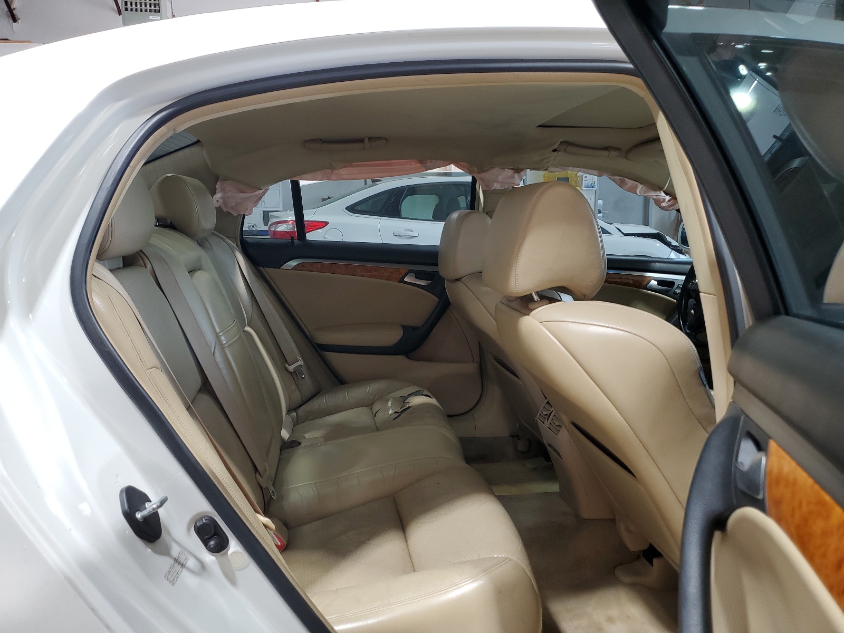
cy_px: 316
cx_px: 422
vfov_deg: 53.1
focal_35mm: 26
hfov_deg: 67.3
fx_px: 634
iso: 56
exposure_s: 1/60.2
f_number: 1.5
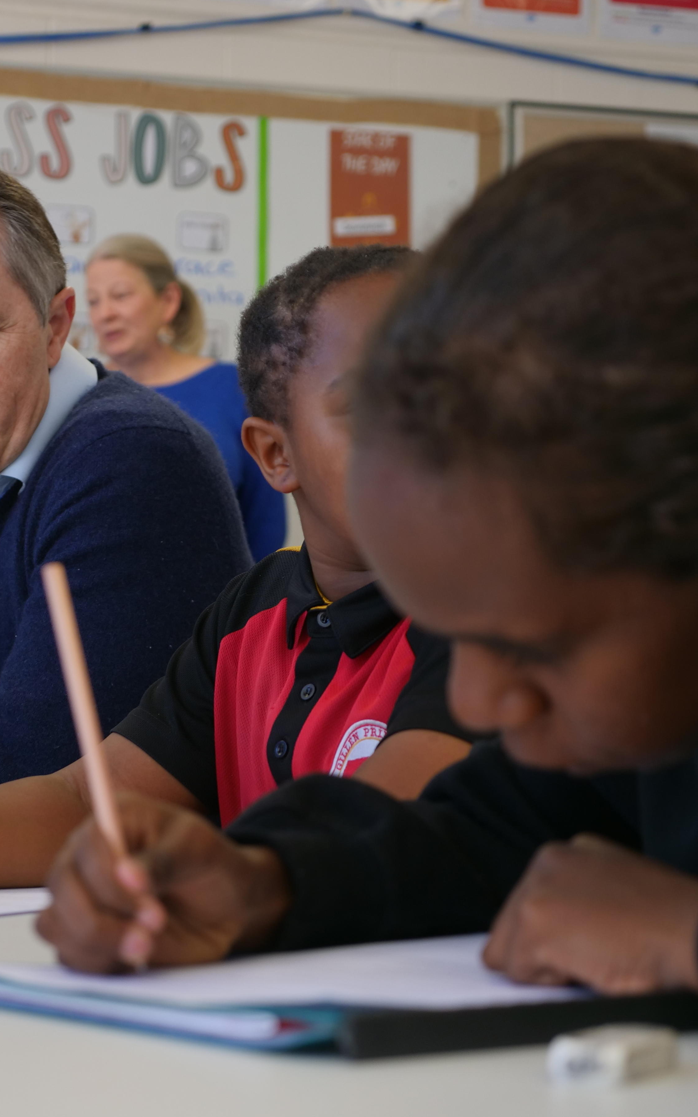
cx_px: 108
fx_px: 2678
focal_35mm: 88
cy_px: 568
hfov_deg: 14.7
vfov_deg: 23.6
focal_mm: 30
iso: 200
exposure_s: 1/60
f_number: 2.8
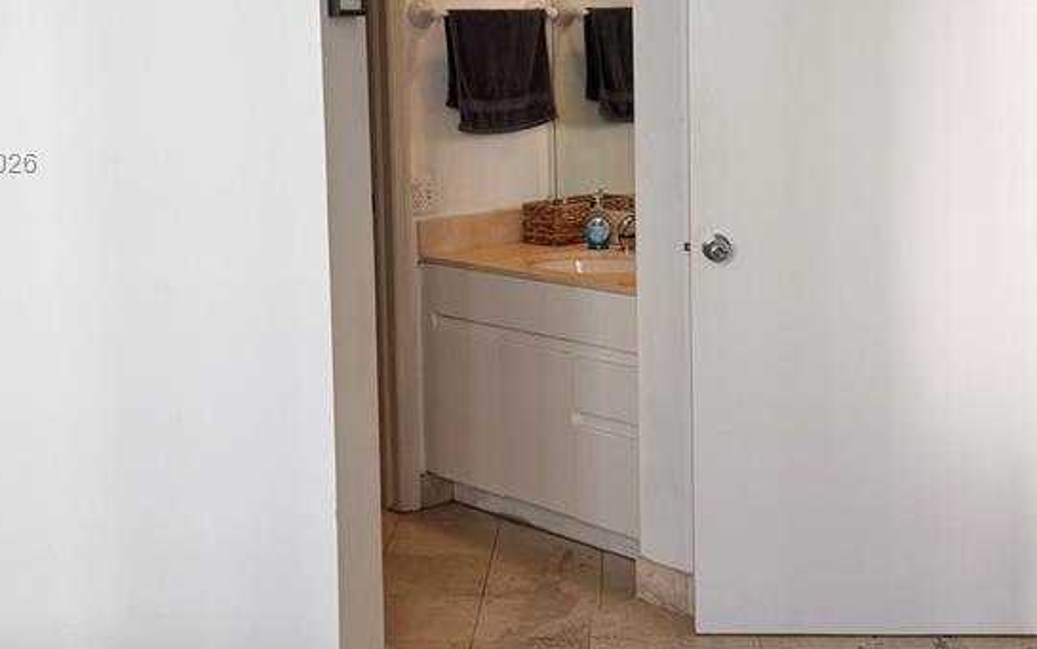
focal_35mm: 56
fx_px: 1583
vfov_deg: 22.9
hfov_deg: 36.3
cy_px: 164
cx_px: 538
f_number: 1.78
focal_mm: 6.76
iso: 64
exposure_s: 1/153
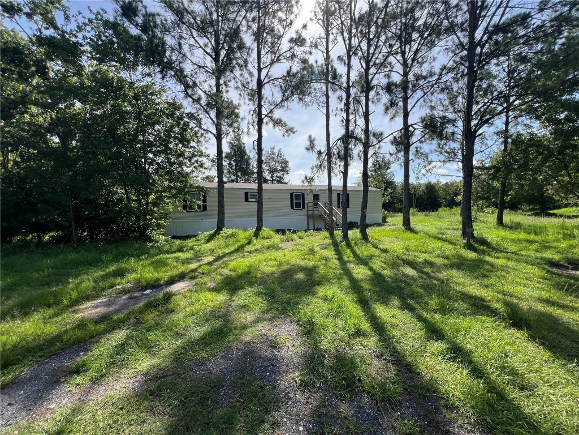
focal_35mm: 13
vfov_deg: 89.9
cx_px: 290
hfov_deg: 106.2
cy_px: 218
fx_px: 217
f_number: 1.8
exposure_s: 1/1064
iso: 32
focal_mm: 1.57
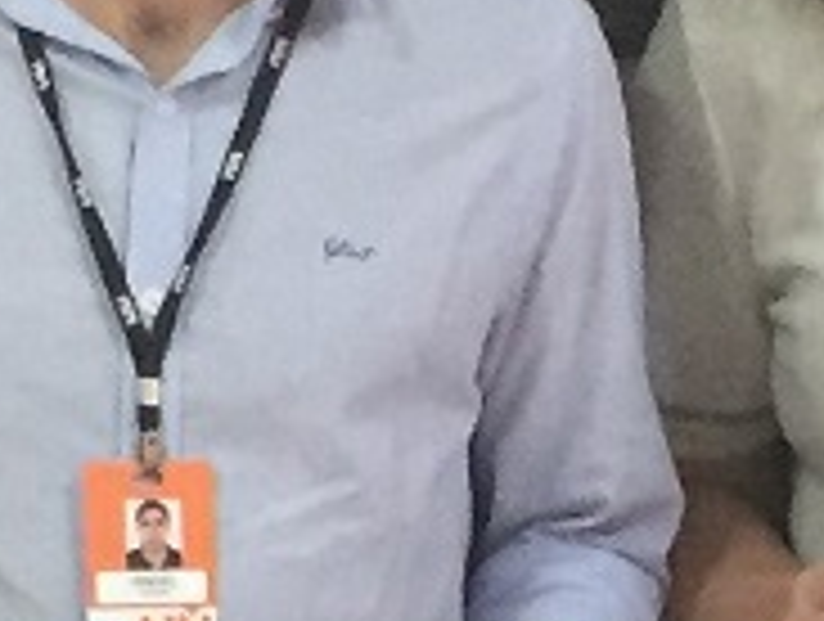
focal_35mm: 225
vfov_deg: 6.6
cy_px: 857
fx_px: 5366
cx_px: 819
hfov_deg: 8.7
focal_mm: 4.15
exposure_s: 1/24
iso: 250
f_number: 2.2
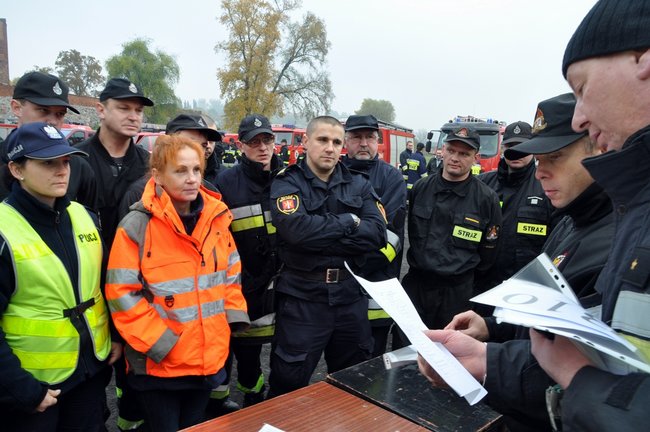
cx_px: 325
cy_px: 216
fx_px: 487
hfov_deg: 67.4
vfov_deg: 47.8
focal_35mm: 27
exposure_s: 1/30
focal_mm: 18
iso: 450
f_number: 14
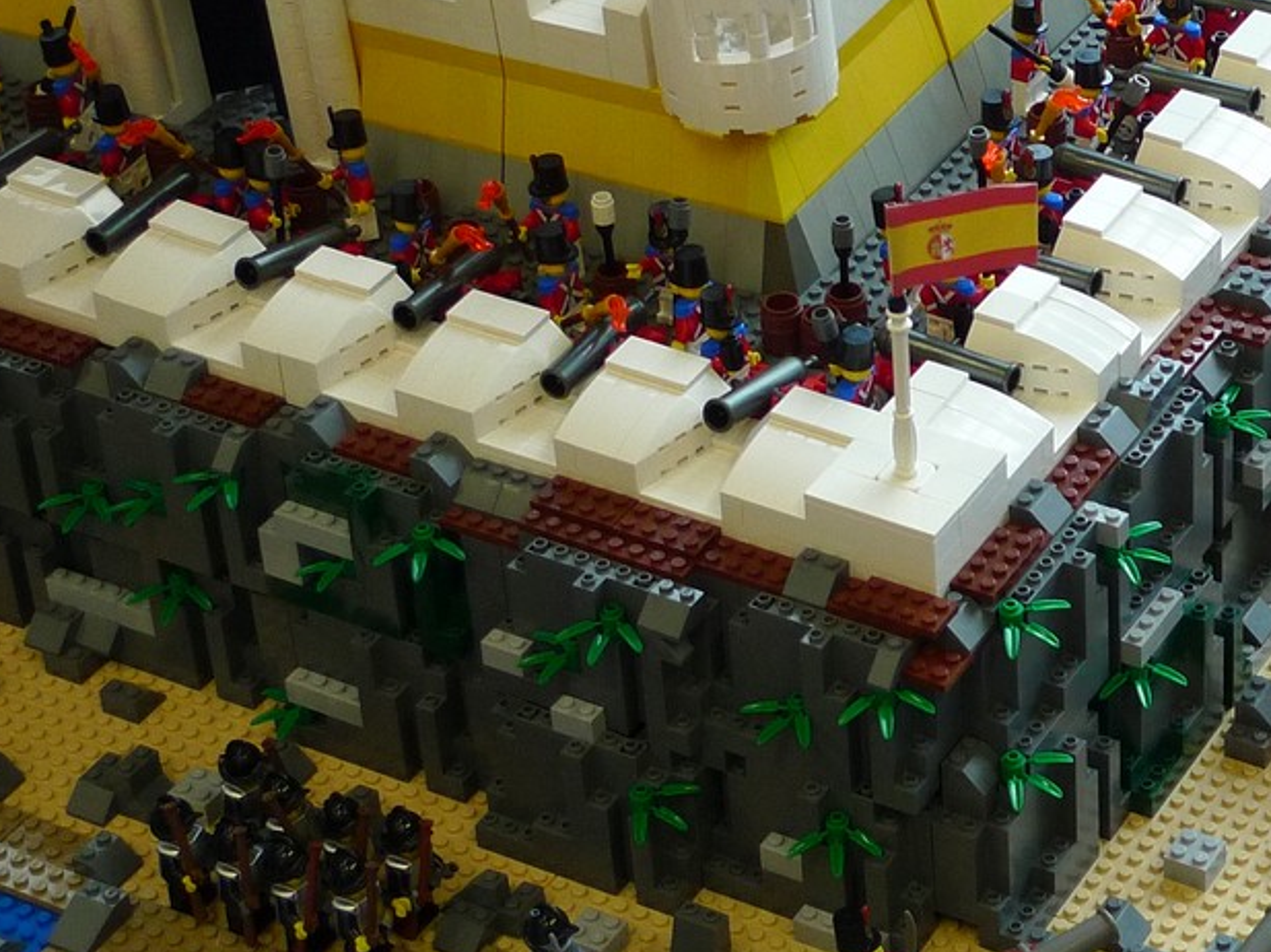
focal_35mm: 97
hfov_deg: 19.8
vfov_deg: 15.2
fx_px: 3559
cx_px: 1208
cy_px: 220
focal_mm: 8.8
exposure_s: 1/60
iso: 200
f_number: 2.5
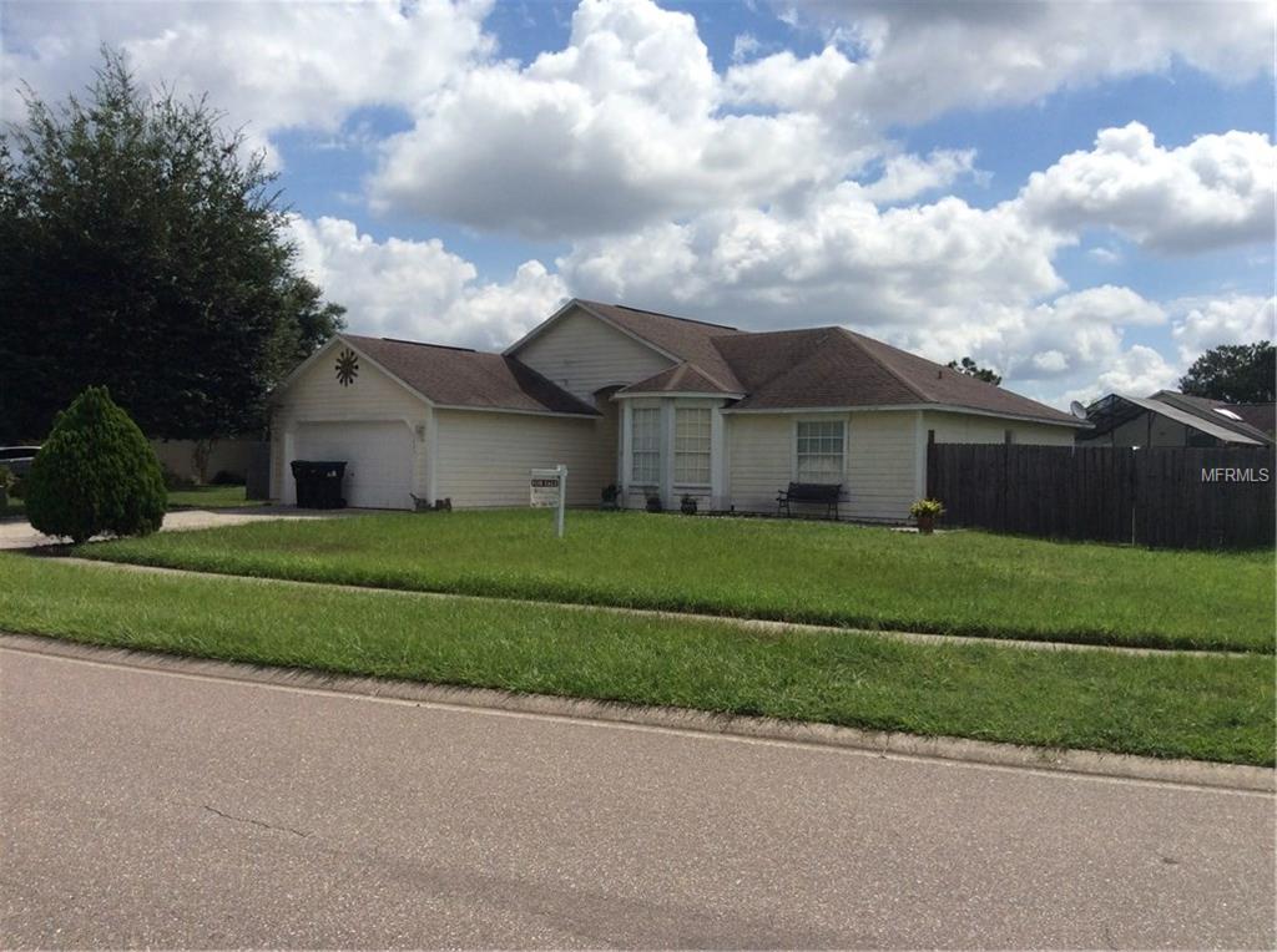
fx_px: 1178
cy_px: 476
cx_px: 638
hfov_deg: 56.9
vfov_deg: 44.0
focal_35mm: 32
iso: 32
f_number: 2.4
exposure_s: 1/3185
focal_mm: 3.3
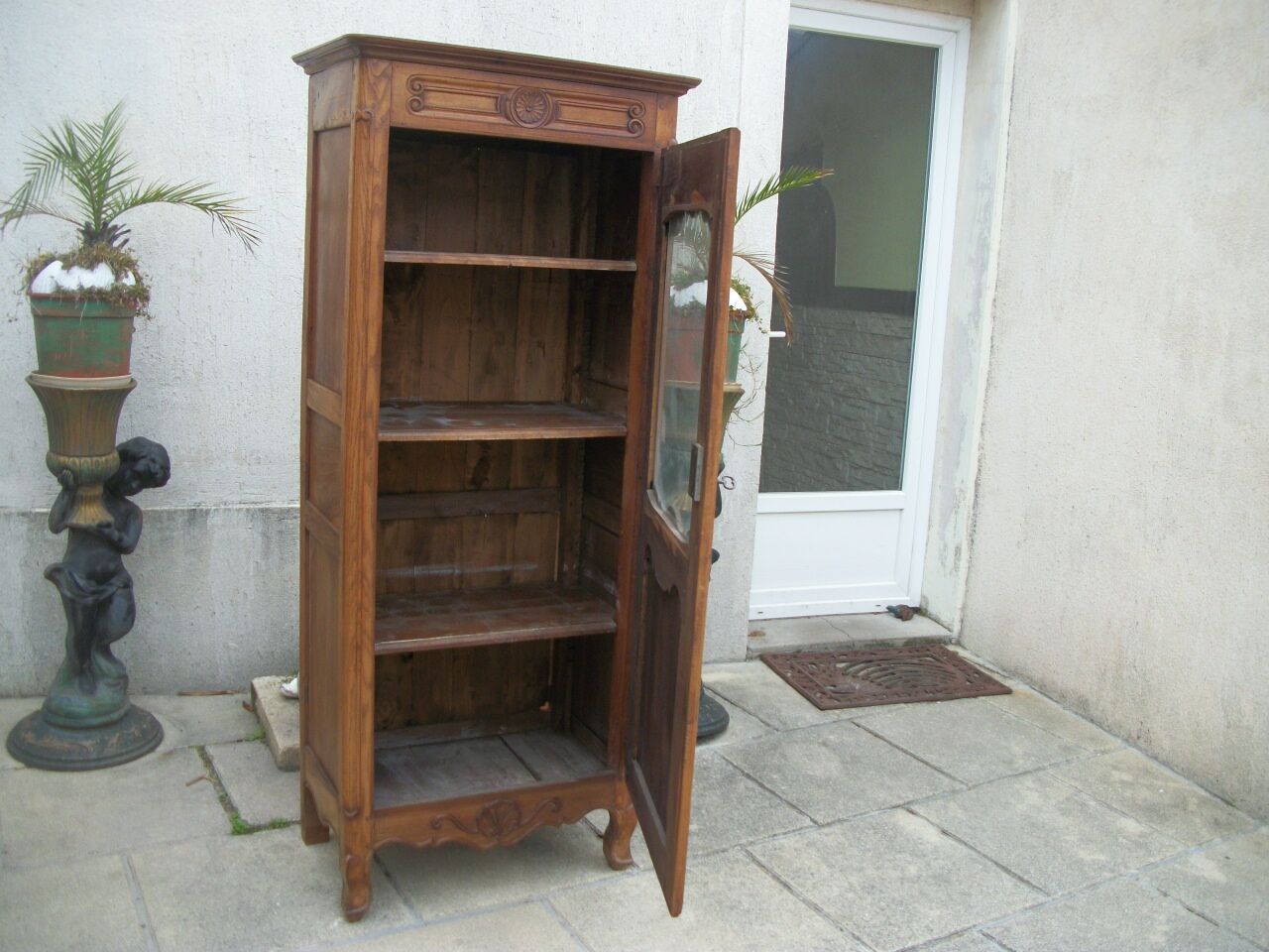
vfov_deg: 44.2
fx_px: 1173
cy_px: 476
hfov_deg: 56.8
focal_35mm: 32
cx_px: 634
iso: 80
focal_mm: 5.7
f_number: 2.9
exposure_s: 1/125
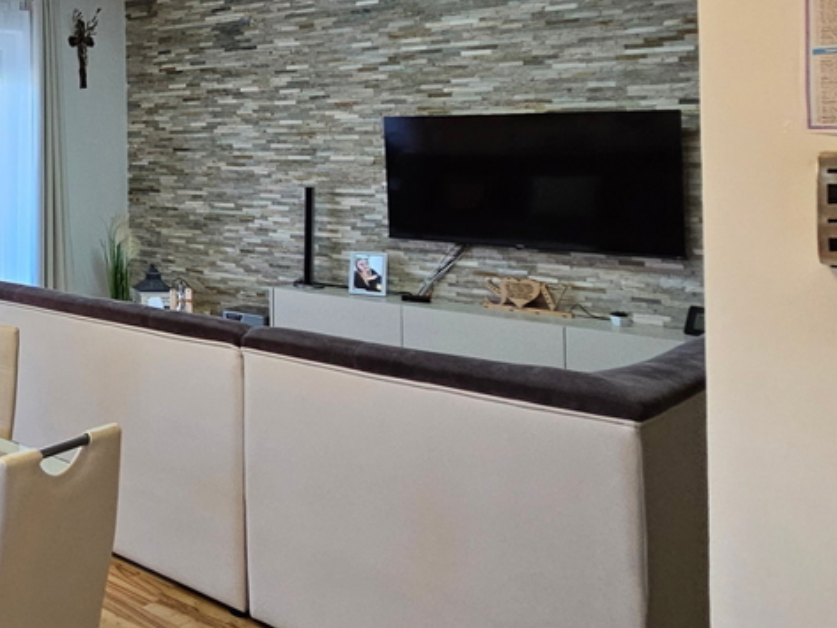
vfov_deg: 41.1
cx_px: -212
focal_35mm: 33
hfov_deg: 37.8
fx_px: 798
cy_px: 122
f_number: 2.2
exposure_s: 1/100
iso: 320
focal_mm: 2.2
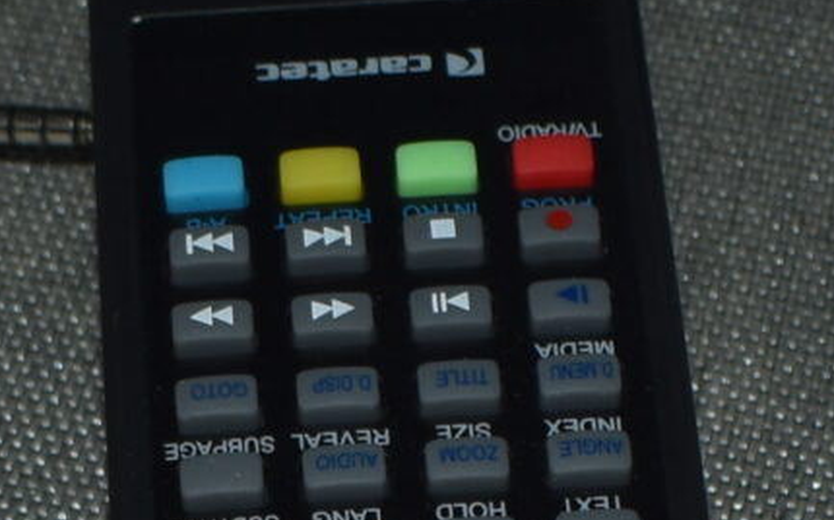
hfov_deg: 12.8
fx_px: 3725
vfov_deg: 7.6
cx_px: 355
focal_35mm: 164
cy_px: 1103
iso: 110
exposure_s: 1/125
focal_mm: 18
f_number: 3.5
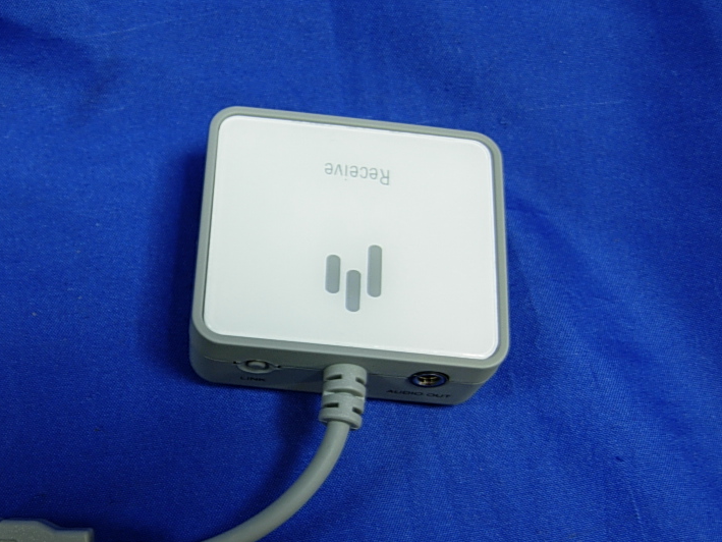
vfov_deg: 27.8
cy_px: 366
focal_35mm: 52
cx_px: 233
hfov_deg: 36.4
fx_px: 1085
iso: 50
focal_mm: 7.5
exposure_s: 1/10.3
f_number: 2.7
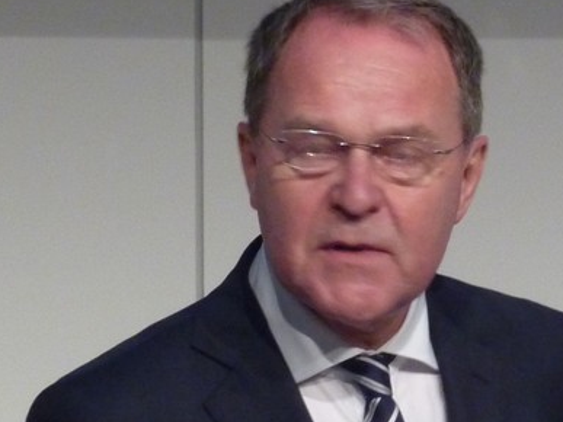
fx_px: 8812
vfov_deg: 2.7
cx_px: 294
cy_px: 263
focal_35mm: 542
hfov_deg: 3.7
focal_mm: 29.9
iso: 400
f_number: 4.5
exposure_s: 1/25
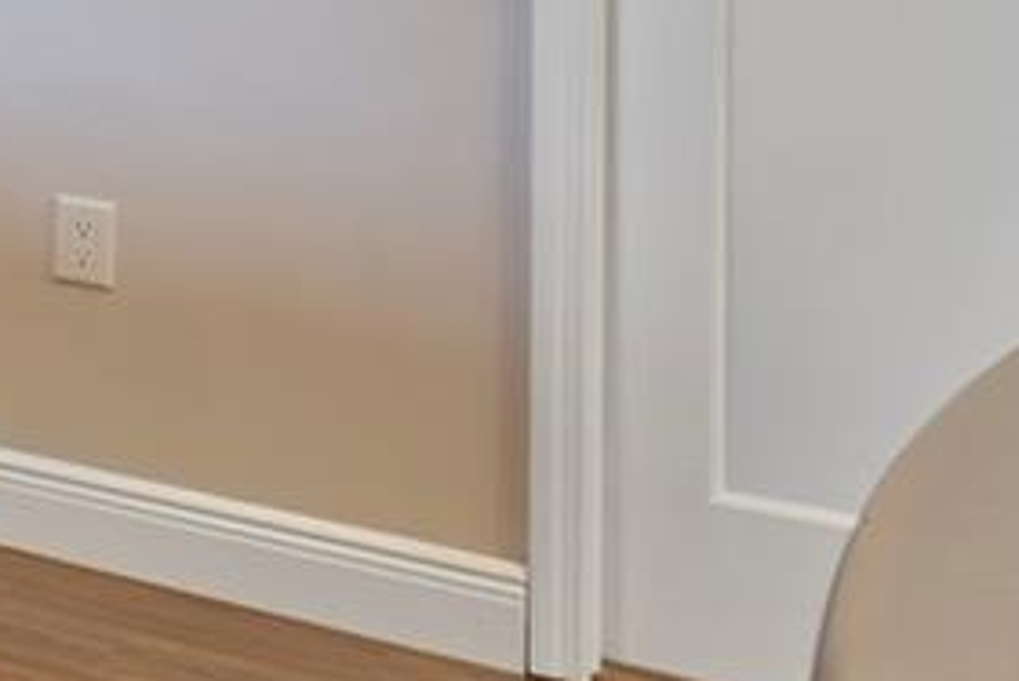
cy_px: -313
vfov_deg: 15.8
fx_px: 2266
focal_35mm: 80
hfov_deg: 15.6
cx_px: -1328
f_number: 8
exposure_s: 1.6
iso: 100
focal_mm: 14
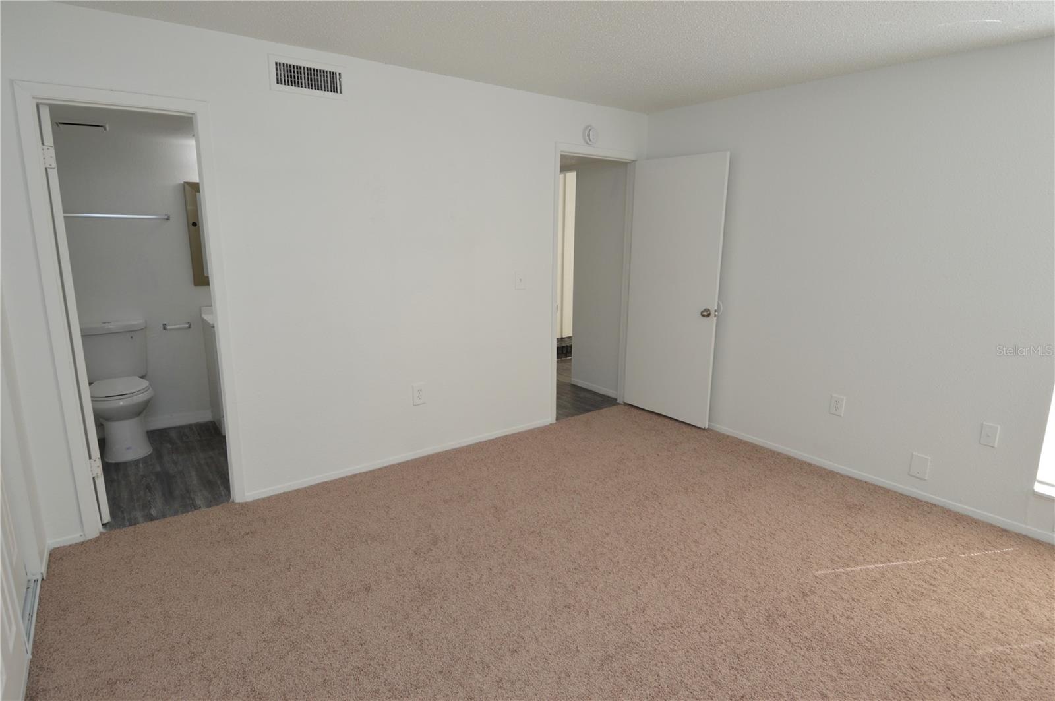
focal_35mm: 18
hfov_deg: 90.1
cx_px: 528
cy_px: 350
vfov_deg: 67.3
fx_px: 527
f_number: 5.6
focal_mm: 12
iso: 360
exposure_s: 1/125
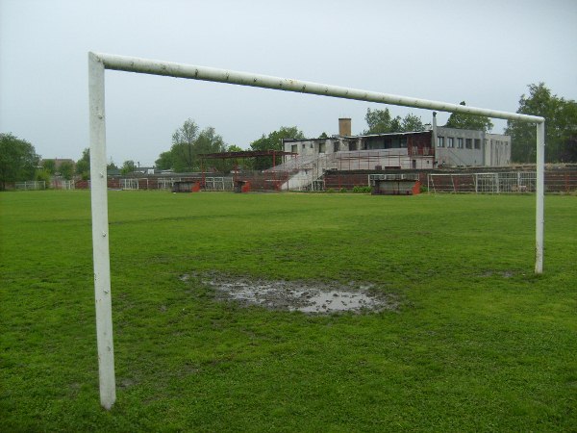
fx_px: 583
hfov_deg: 52.6
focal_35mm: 35
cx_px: 288
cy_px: 216
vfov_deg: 40.7
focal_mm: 5.8
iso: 80
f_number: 7.1
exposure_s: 1/125
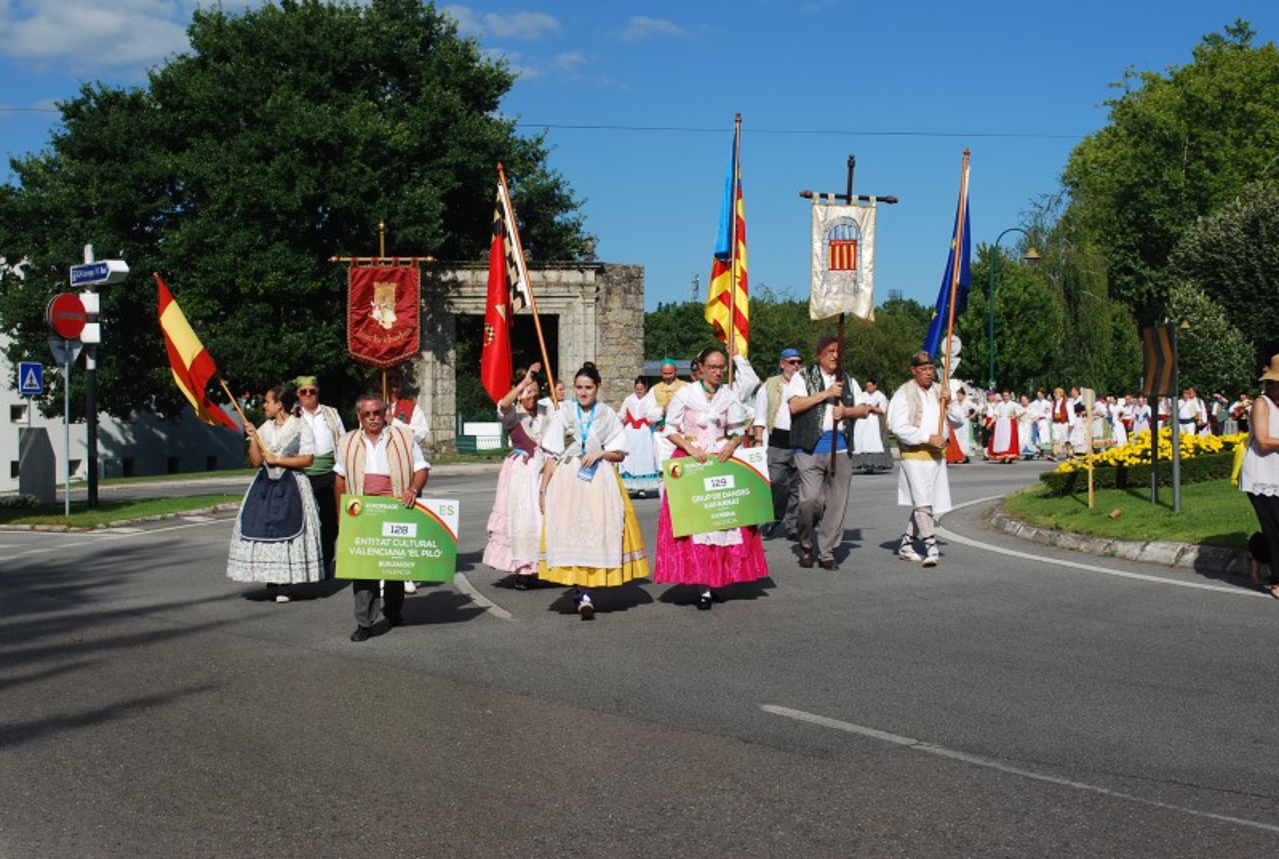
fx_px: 1709
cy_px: 430
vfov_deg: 28.2
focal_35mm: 48
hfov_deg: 41.0
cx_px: 640
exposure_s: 1/320
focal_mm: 32
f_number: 9
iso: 100
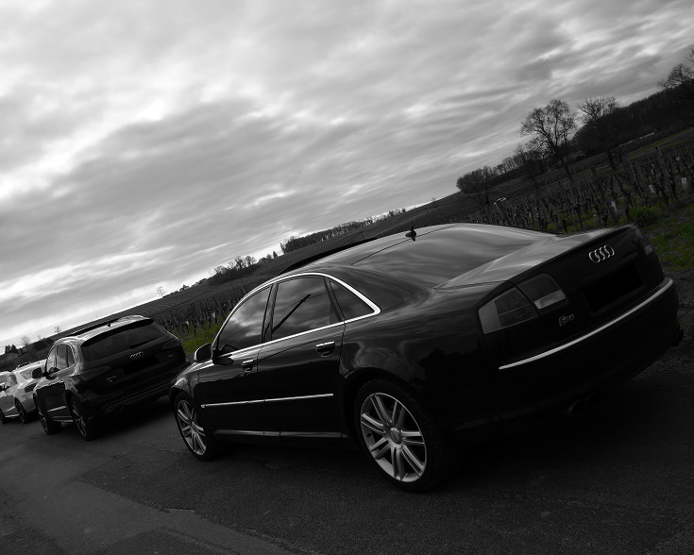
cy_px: 281
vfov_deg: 47.1
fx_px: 637
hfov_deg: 56.9
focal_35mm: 31
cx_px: 296
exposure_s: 1/100
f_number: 14
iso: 100
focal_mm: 18
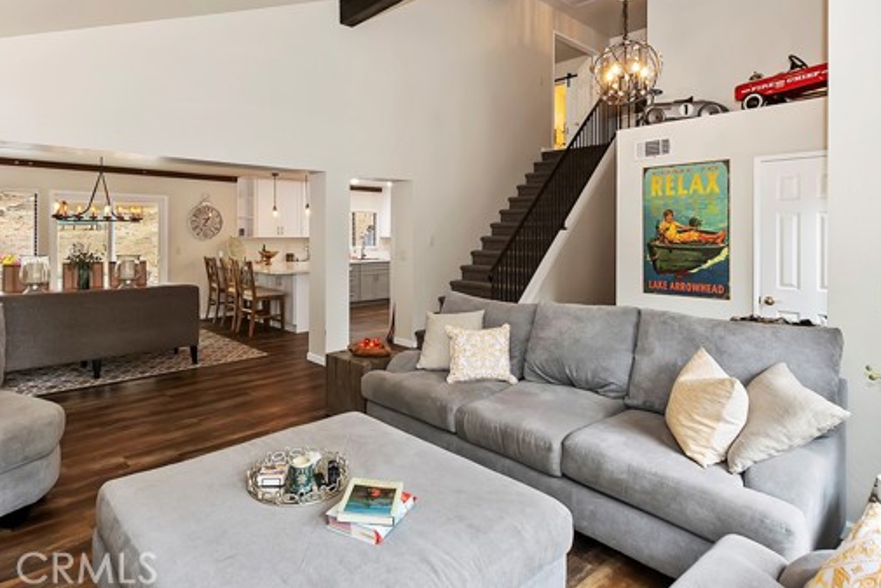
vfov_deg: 63.7
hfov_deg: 86.4
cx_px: 384
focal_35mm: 19
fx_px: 465
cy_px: 221
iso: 400
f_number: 8
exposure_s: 1/30
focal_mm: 10
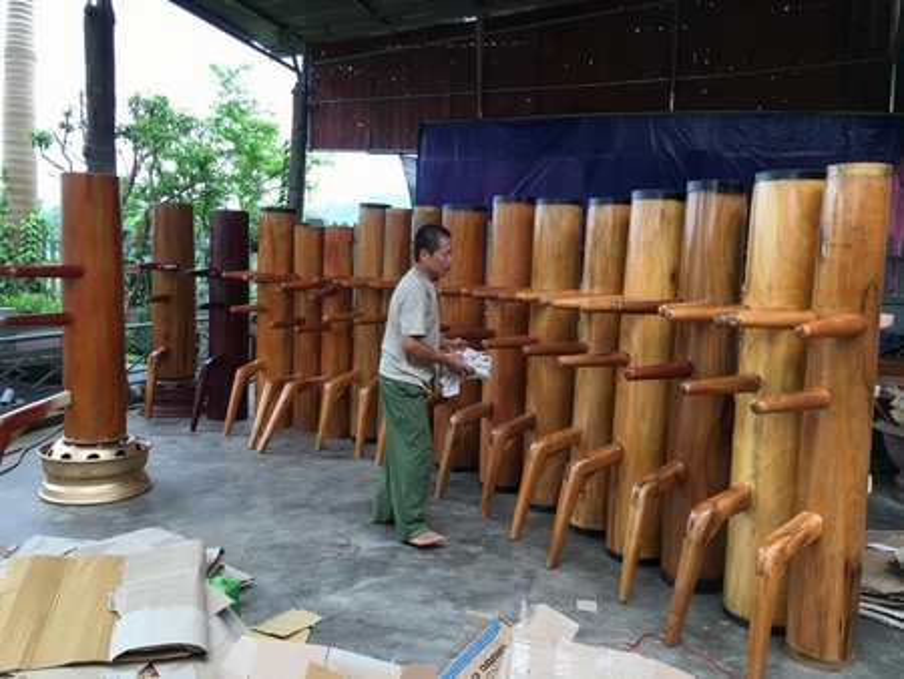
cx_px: 452
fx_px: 758
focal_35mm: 29
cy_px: 340
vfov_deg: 48.3
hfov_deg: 61.6
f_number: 2.2
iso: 32
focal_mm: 4.15
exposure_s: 1/100
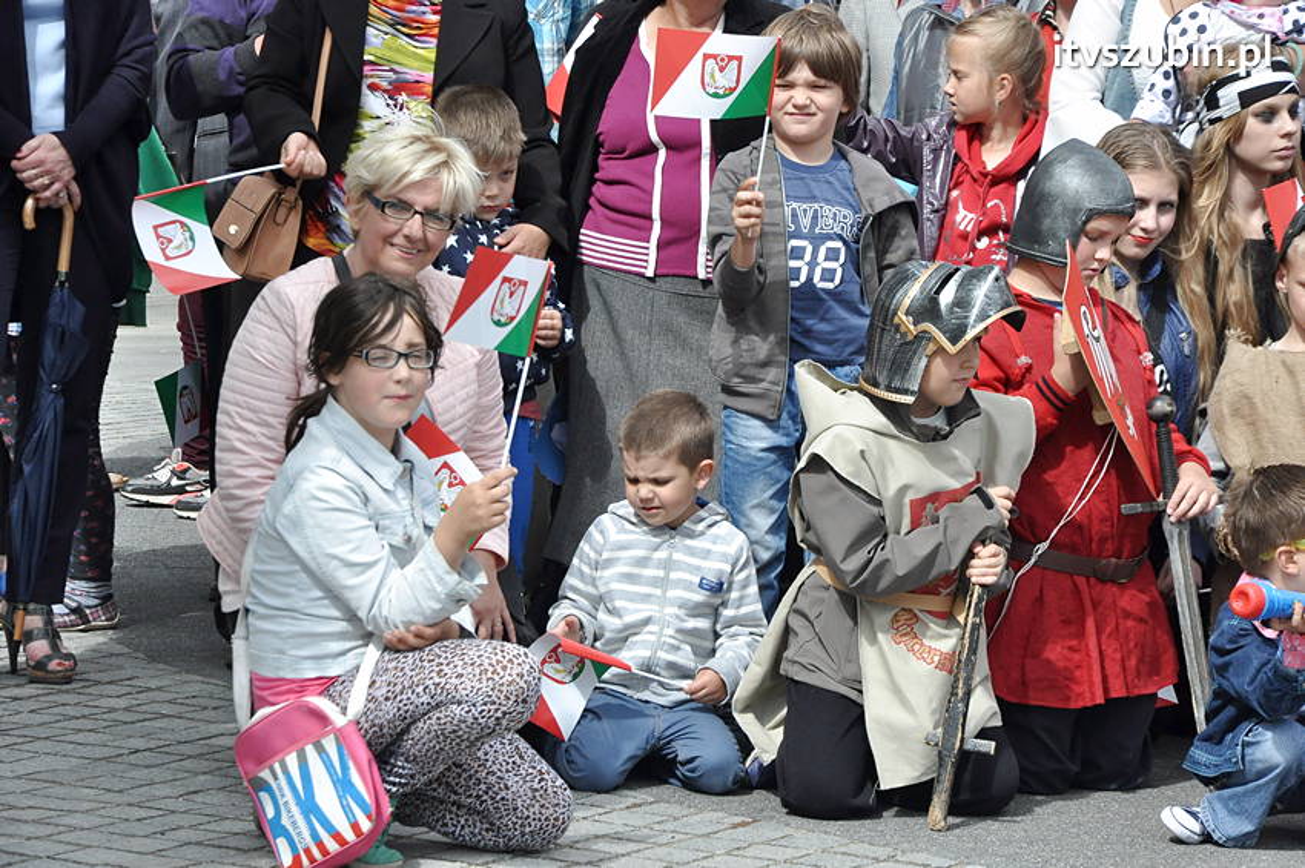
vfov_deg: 9.3
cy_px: 434
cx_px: 652
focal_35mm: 147
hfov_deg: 14.0
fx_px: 5324
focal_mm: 98
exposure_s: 1/2000
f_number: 9
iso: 1250
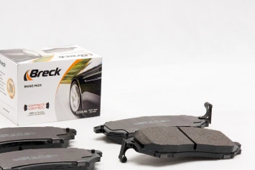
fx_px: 1077
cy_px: 129
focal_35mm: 152
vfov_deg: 9.0
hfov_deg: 13.5
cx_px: 130
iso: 100
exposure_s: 1/200
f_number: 11
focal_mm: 60
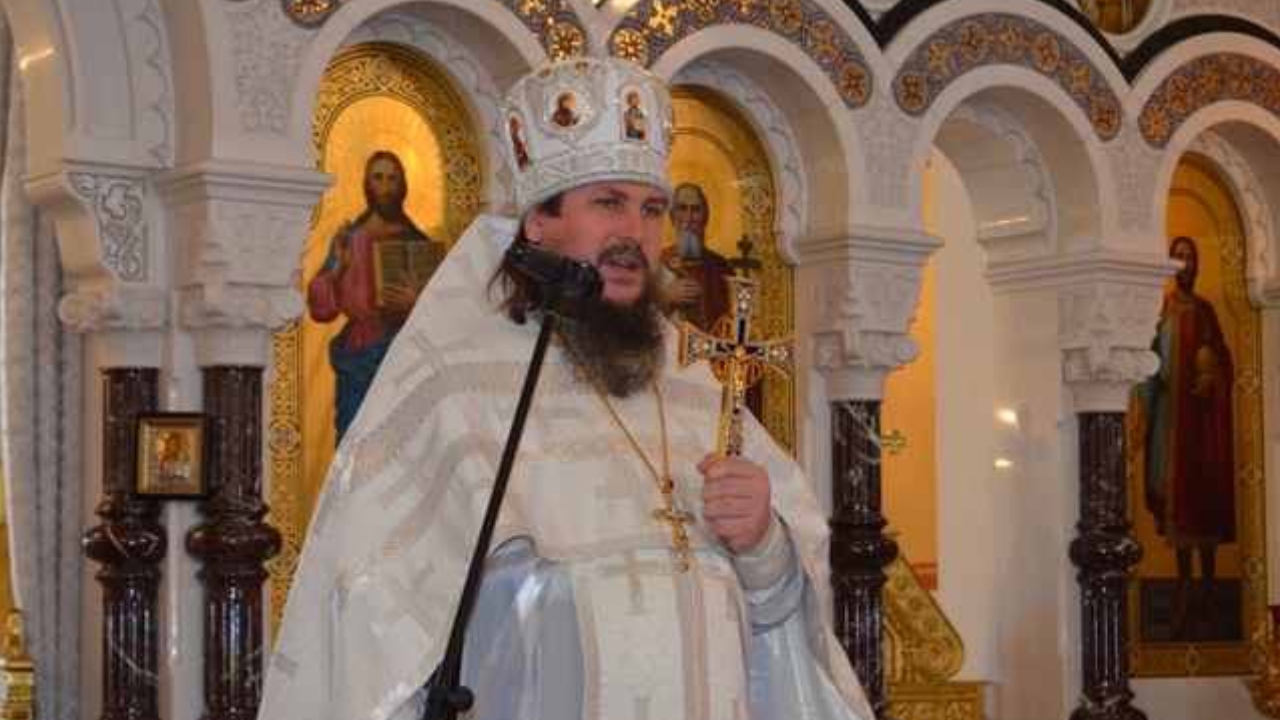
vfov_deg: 14.0
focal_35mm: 87
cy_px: 405
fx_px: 2937
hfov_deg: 24.6
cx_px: 640
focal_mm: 55
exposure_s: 1/60
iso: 2000
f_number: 5.6
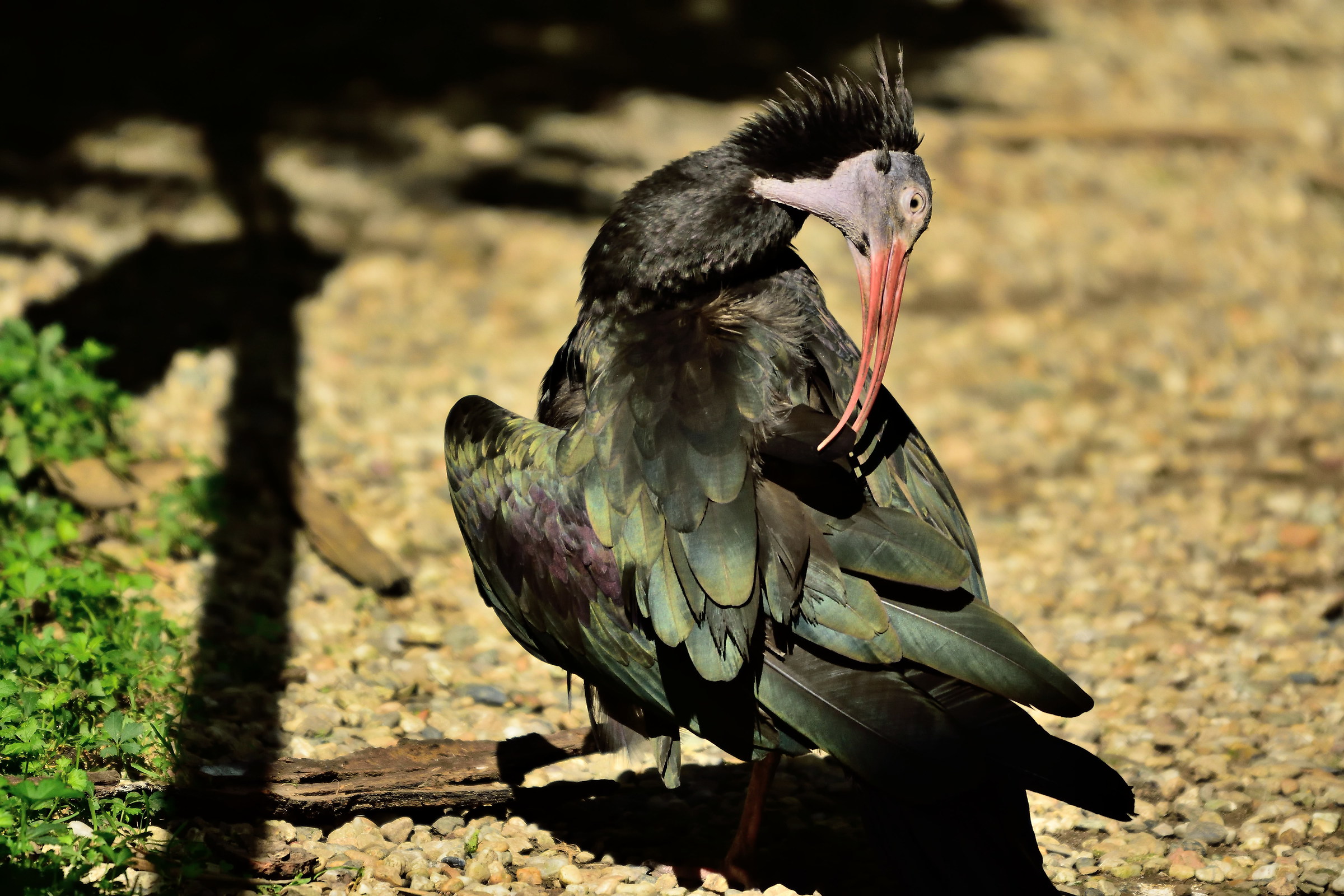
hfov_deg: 3.4
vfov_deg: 2.3
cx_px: 672
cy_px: 448
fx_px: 22398
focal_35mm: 600
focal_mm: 400
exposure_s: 1/2500
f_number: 6.3
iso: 800
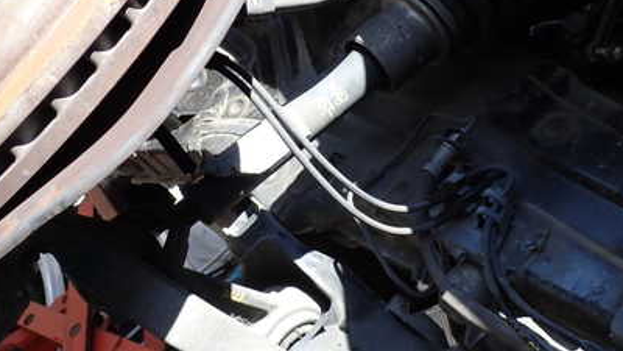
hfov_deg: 41.7
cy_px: 80
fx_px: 809
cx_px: 223
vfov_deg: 24.1
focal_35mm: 49
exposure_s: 1/250
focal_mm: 5.4
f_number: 3.2
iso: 100
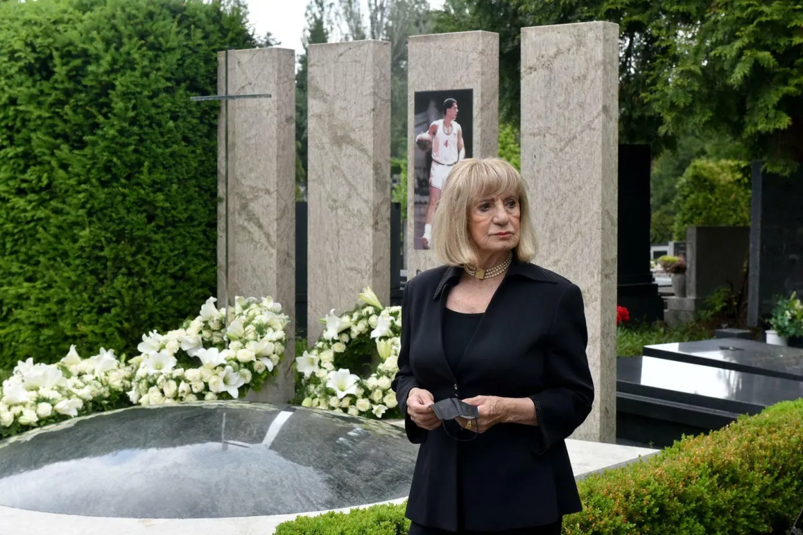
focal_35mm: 70
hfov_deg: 28.9
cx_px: 402
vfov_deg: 19.4
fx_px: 1561
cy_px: 268
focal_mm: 70
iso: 500
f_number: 8
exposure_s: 1/320
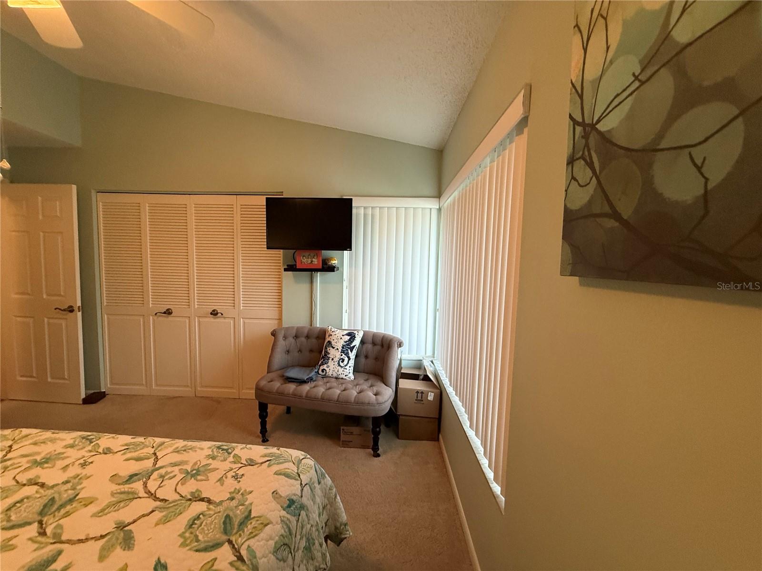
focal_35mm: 14
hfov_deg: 102.1
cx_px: 381
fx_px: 308
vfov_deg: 85.7
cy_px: 286
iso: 320
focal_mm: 2.22
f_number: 2.2
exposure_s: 1/120
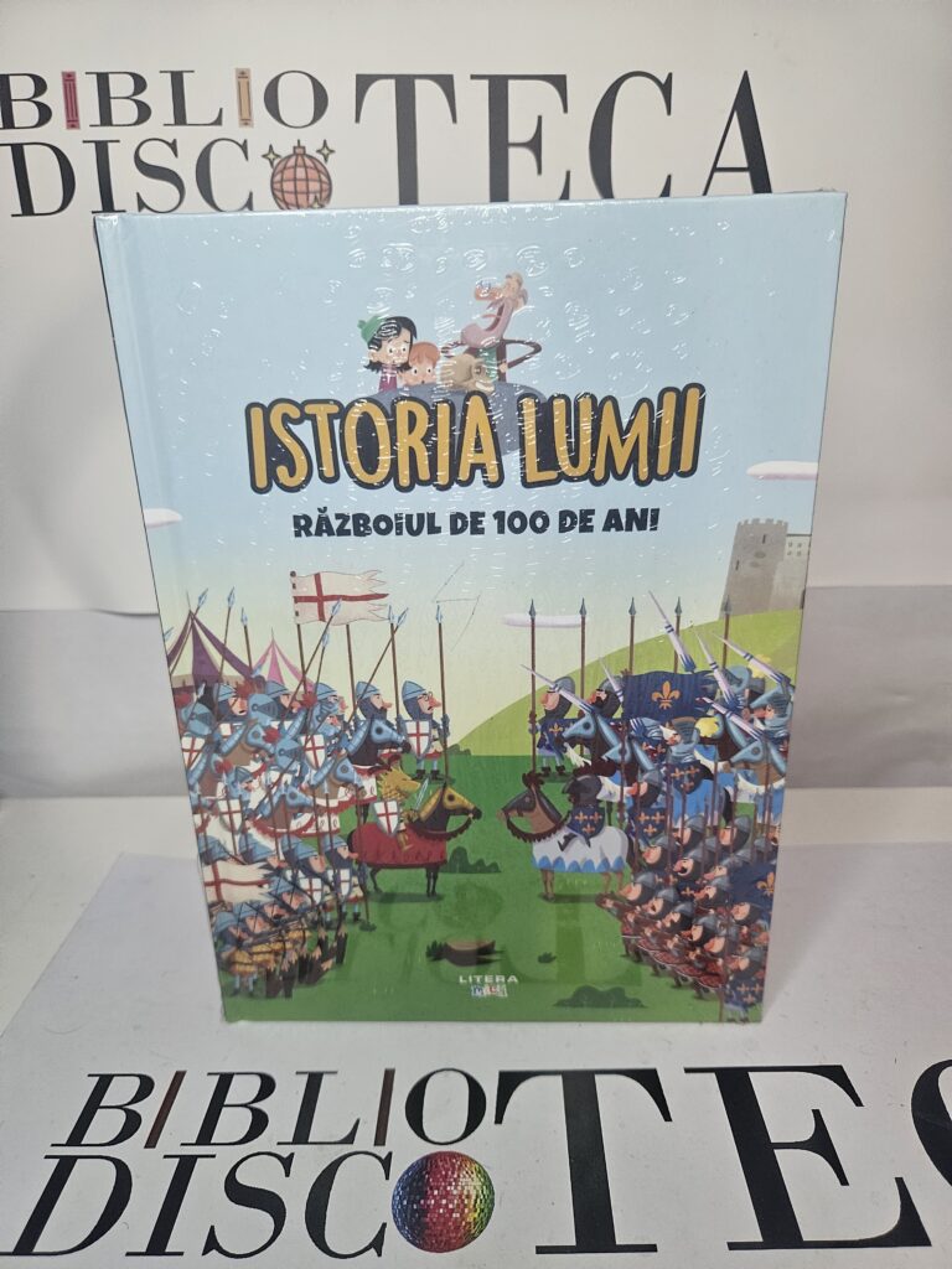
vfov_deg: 73.9
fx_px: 843
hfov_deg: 58.9
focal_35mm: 23
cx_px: 476
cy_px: 634
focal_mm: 5.4
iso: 320
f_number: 1.8
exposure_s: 1/100
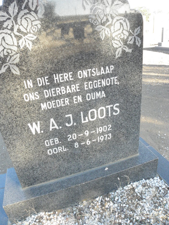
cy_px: 112
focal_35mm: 26
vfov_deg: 67.3
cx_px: 84
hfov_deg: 53.1
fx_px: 169
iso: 200
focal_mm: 4.6
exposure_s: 1/60
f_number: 6.3
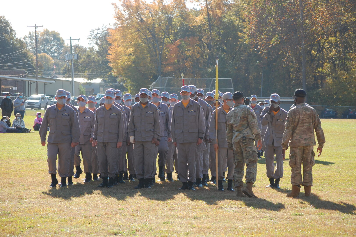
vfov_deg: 10.7
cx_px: 178
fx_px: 1260
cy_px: 118
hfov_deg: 16.1
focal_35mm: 128
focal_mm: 85
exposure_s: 1/500
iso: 280
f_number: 5.6
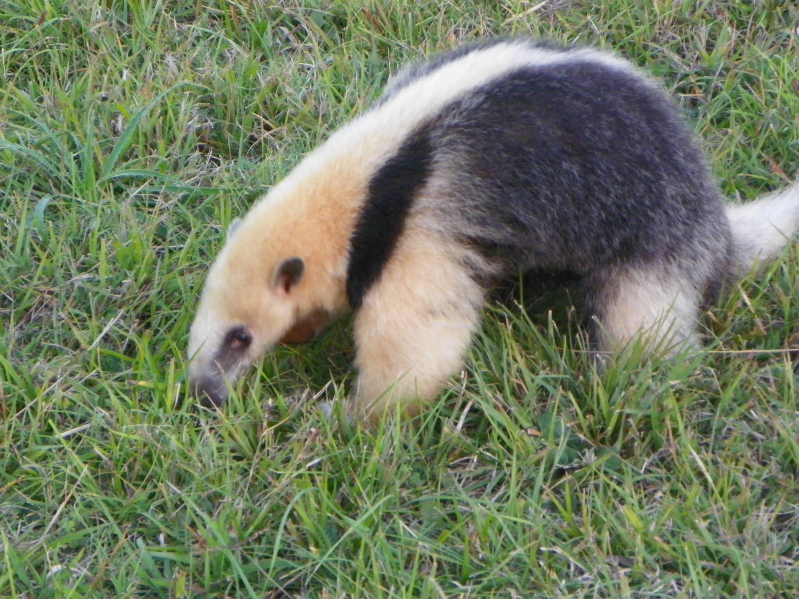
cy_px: 300
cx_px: 400
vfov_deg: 8.3
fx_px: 4109
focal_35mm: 178
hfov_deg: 11.1
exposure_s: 1/60
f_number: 4.5
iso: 320
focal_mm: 31.7
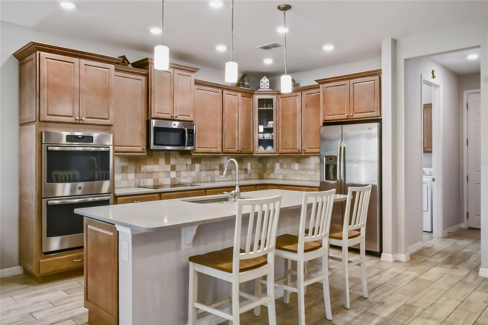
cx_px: 244
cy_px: 162
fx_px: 366
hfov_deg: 67.4
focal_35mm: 27
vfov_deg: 47.9
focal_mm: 18
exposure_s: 1/20
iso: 100
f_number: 7.1
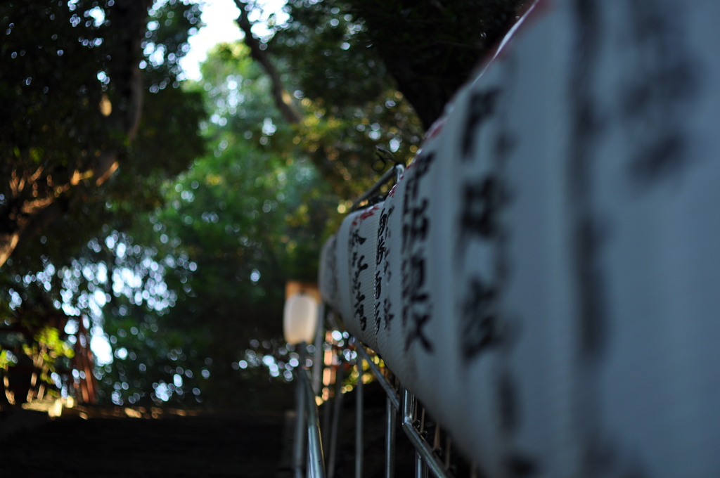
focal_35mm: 75
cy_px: 239
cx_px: 360
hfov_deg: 27.0
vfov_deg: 18.1
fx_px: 1498
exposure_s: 1/125
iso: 200
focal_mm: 50
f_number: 2
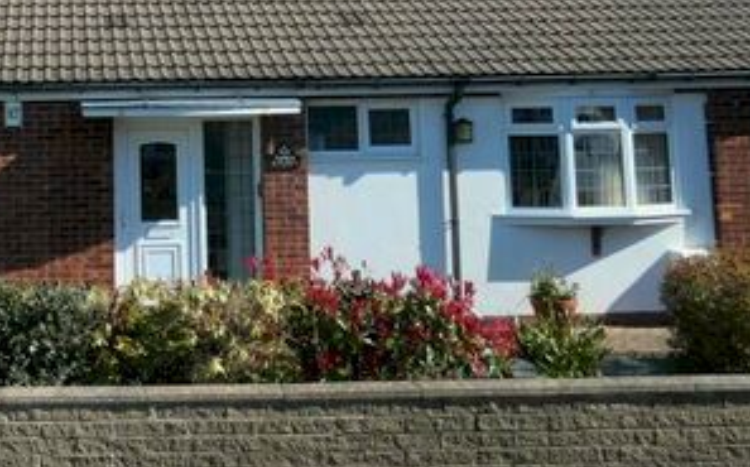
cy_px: 32
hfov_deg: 37.8
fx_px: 1021
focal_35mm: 50
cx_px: 83
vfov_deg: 24.9
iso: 80
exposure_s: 1/1000
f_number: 3.2
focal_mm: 3.6
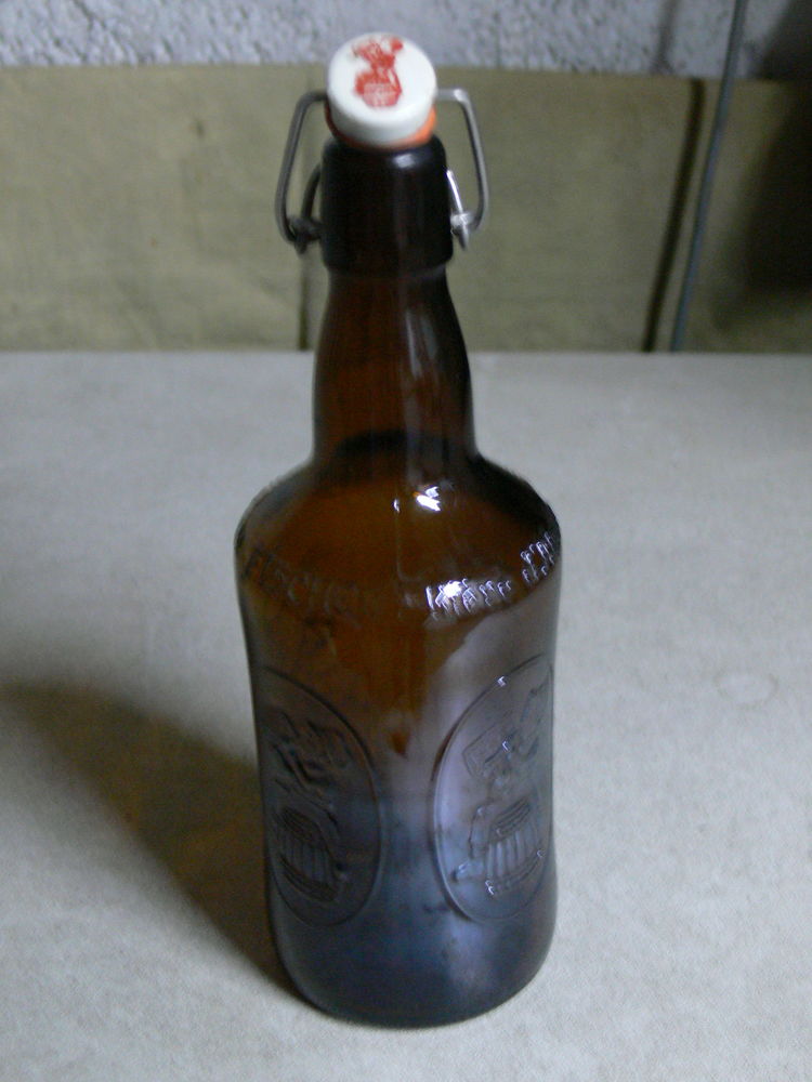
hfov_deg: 25.7
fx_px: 1783
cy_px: 541
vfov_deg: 33.8
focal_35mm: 57
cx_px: 406
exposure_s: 1/4
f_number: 3.2
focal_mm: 10.7
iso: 200
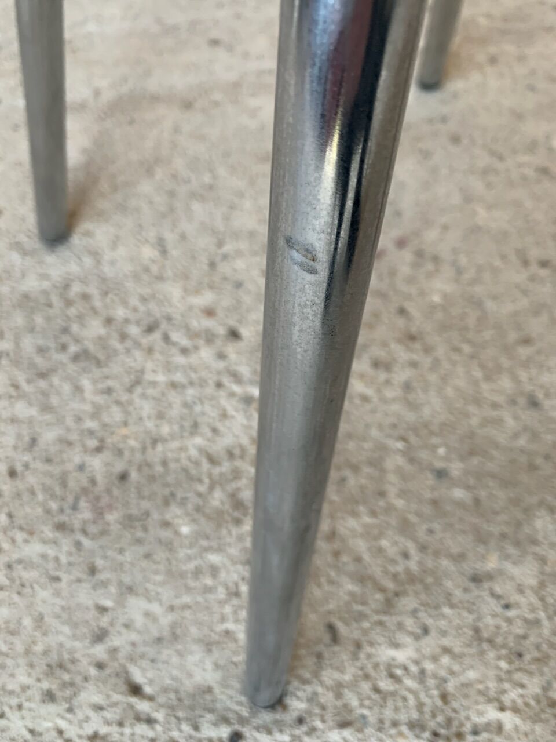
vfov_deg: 67.3
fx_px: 557
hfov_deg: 53.1
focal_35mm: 26
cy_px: 371
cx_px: 278
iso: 100
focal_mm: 4.25
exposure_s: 1/61
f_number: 1.8
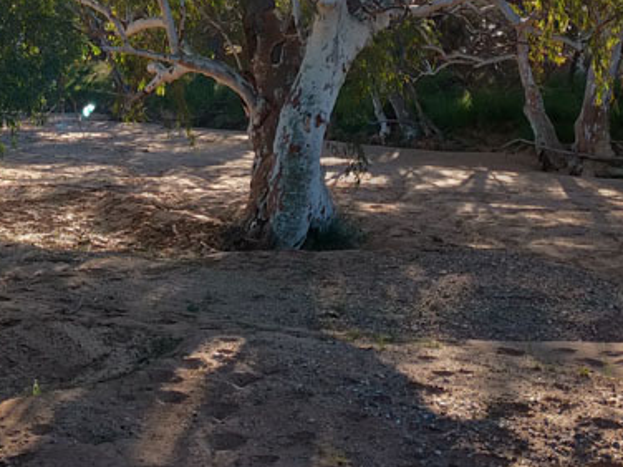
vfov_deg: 20.2
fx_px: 1224
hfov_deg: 28.4
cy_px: -99
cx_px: 200
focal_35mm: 68
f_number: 1.7
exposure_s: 1/207
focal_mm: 4.25
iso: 100
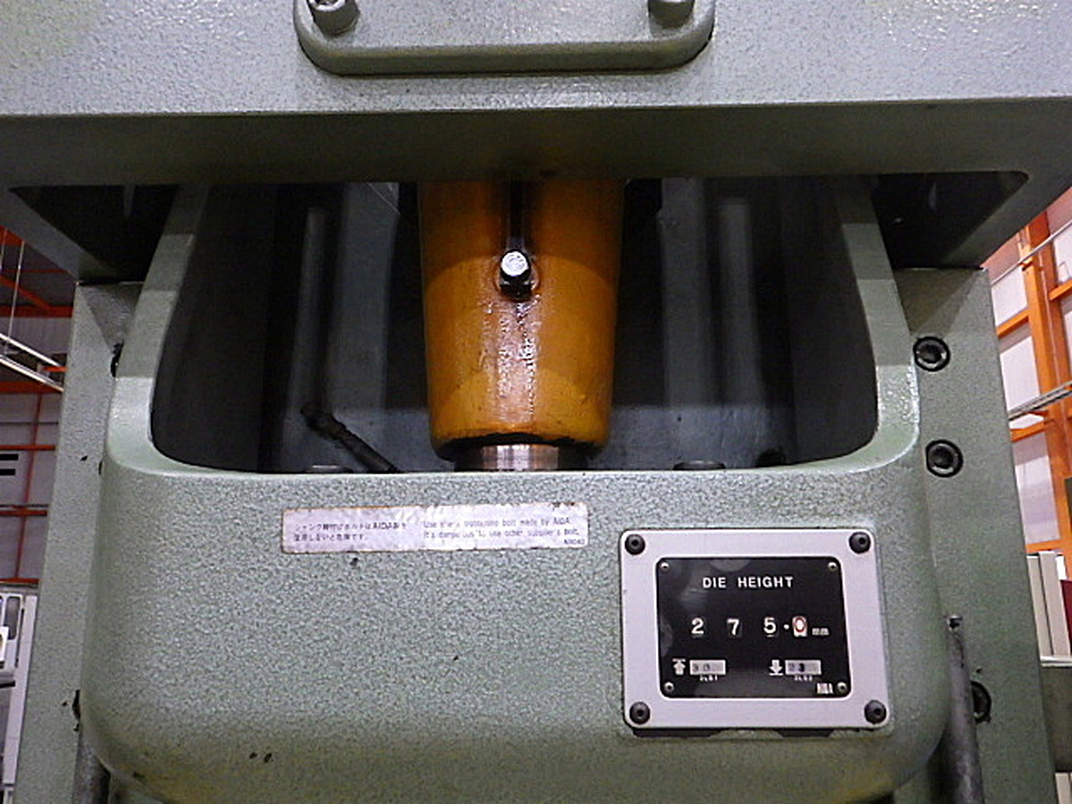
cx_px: 536
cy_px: 402
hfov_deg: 63.4
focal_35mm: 28
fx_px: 867
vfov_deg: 49.7
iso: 1250
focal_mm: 5
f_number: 3.5
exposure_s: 1/45
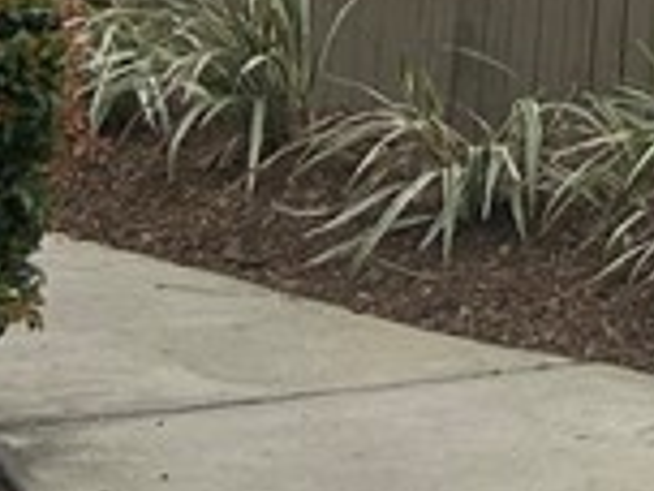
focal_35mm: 175
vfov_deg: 8.0
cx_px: 1751
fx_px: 3306
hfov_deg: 9.5
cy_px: -581
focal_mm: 5.7
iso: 50
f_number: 1.5
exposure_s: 1/2404
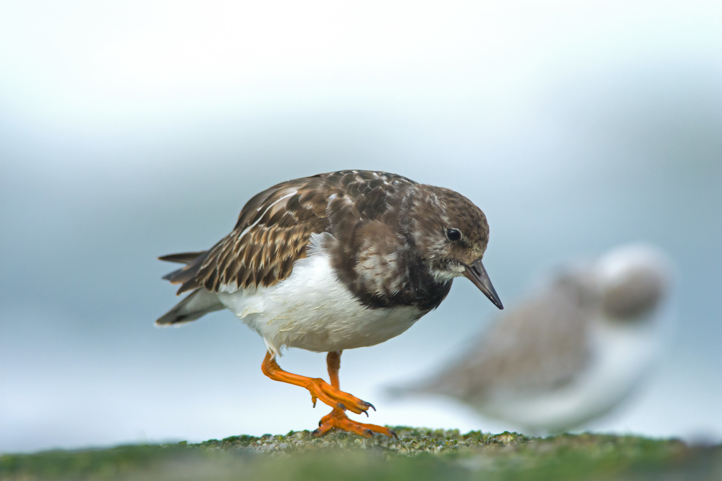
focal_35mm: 750
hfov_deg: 2.7
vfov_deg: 1.8
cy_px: 240
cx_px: 361
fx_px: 15040
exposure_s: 1/1000
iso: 1000
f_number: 7.1
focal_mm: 500
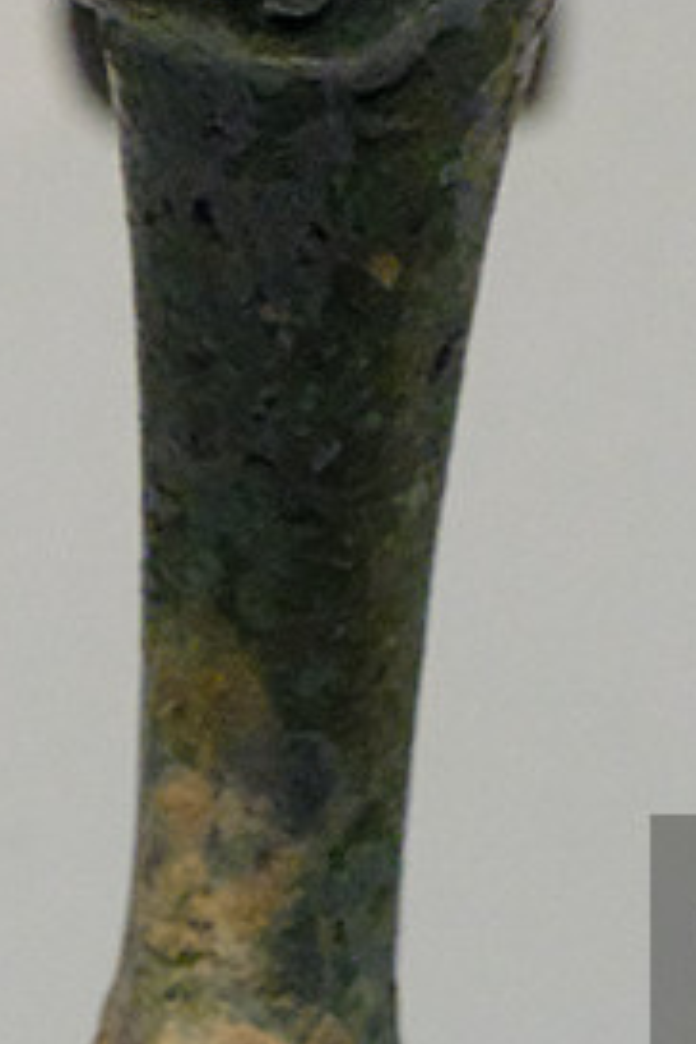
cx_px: 484
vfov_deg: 3.7
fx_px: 16123
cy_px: 222
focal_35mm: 556
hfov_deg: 2.5
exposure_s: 1/200
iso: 12800
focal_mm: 126.8
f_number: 14
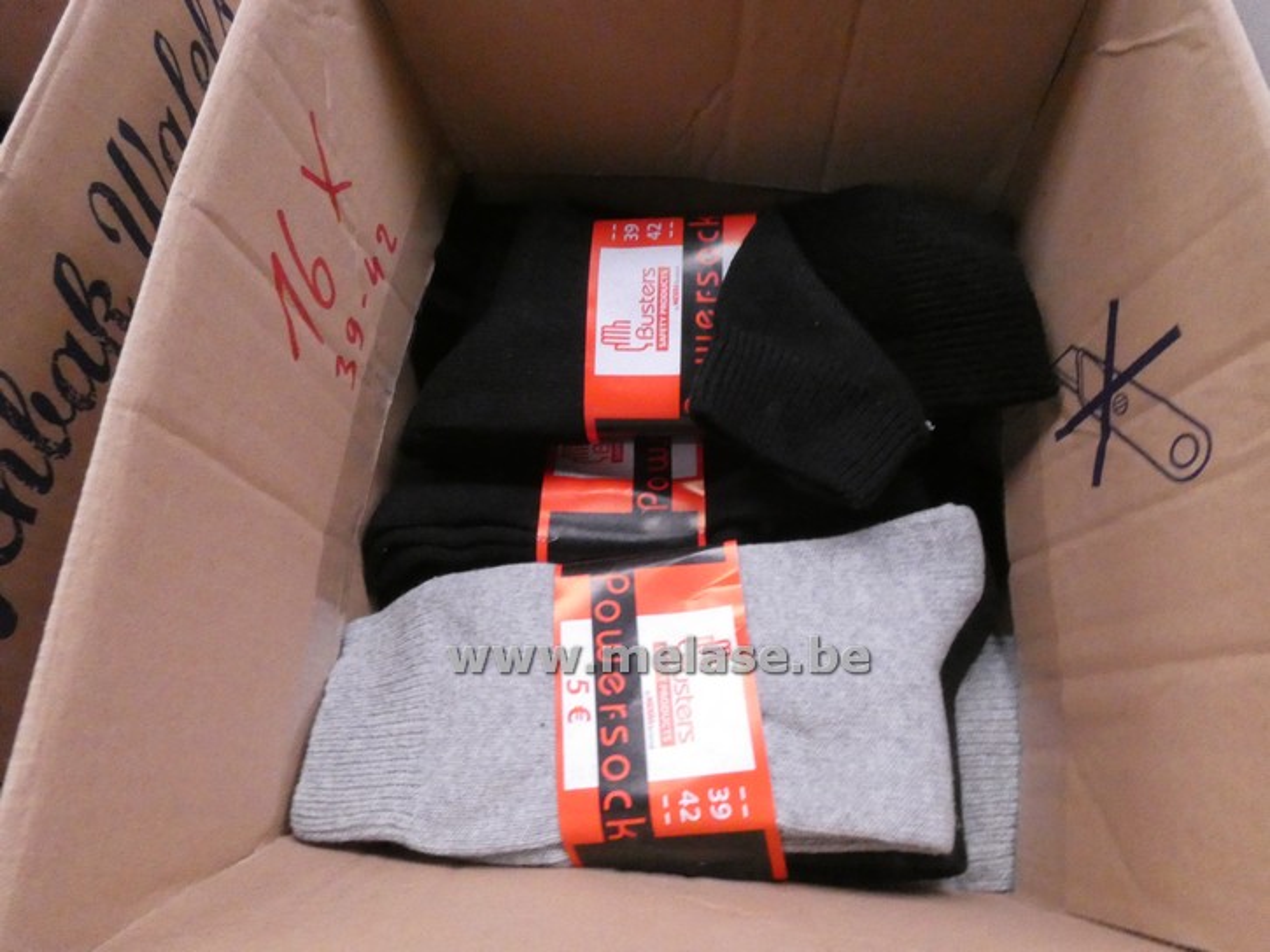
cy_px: 476
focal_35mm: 20
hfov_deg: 81.7
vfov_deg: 66.0
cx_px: 635
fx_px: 734
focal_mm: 3.6
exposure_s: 1/25
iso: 1600
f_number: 8
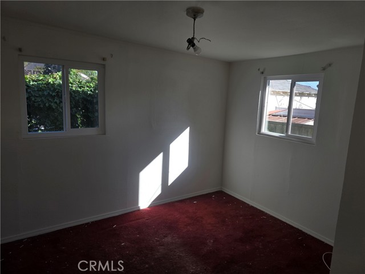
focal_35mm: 23
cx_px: 182
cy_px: 137
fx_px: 243
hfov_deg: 73.9
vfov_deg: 58.9
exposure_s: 1/122
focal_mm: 6.3
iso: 12
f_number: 1.7
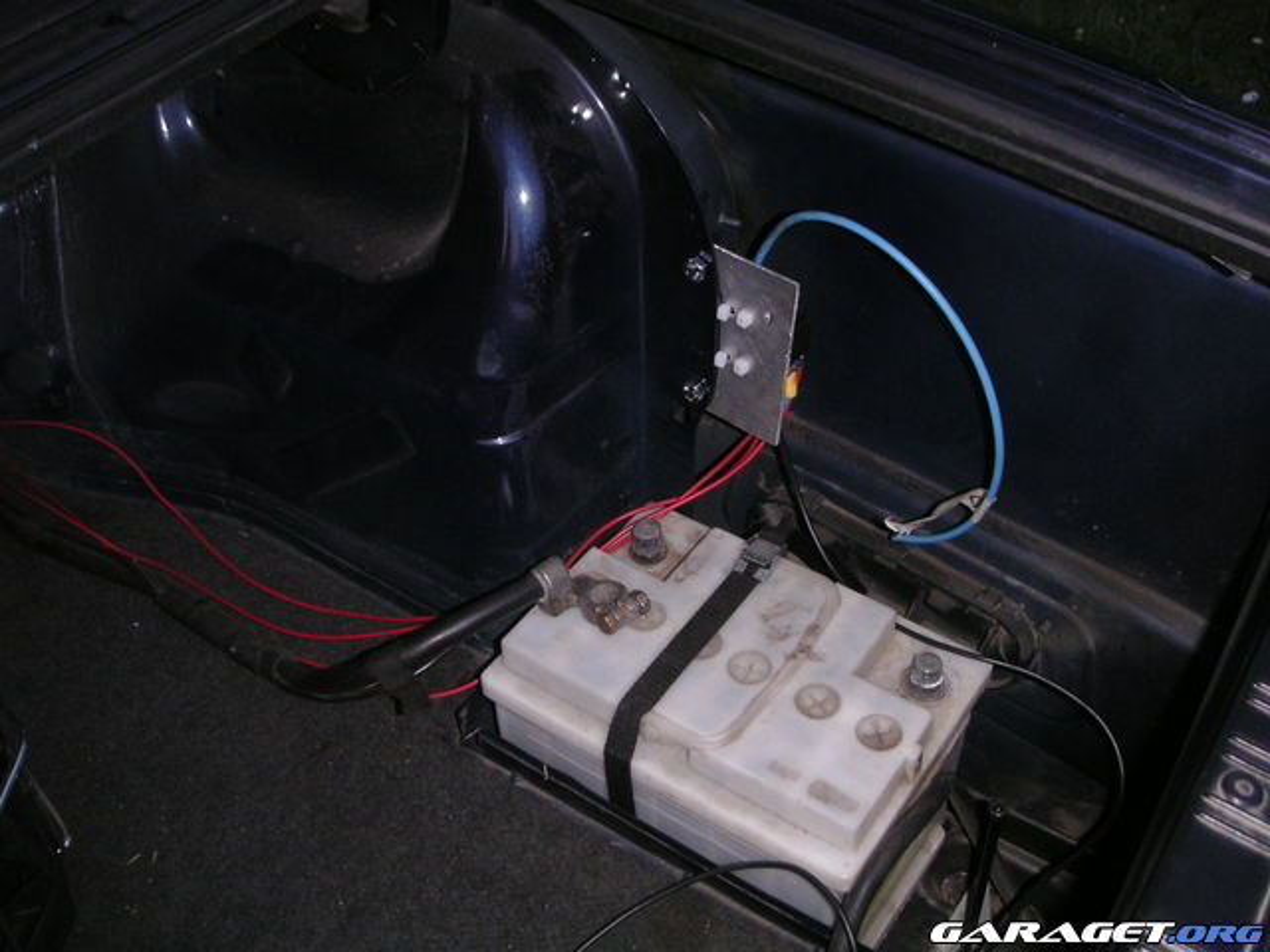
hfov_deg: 49.0
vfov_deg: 37.7
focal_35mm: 38
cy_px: 476
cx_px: 635
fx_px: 1394
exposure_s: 1/45
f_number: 2.8
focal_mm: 6
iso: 160
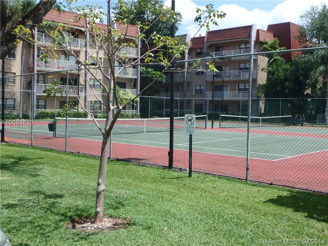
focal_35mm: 39
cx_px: 164
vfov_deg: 36.8
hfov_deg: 47.9
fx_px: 370
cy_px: 123
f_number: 5.1
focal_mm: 6.9
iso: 125
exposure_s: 1/500
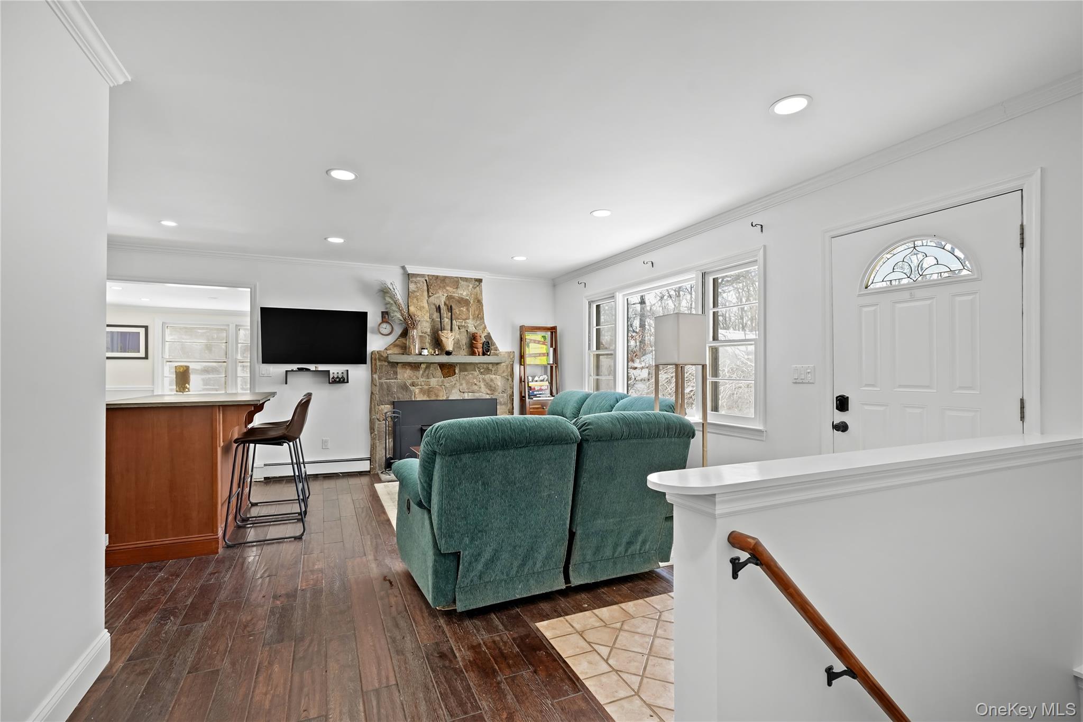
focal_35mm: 16
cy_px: 361
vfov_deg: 73.7
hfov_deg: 96.7
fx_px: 481
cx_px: 542
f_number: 7.1
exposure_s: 1/3
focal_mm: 16
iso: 250
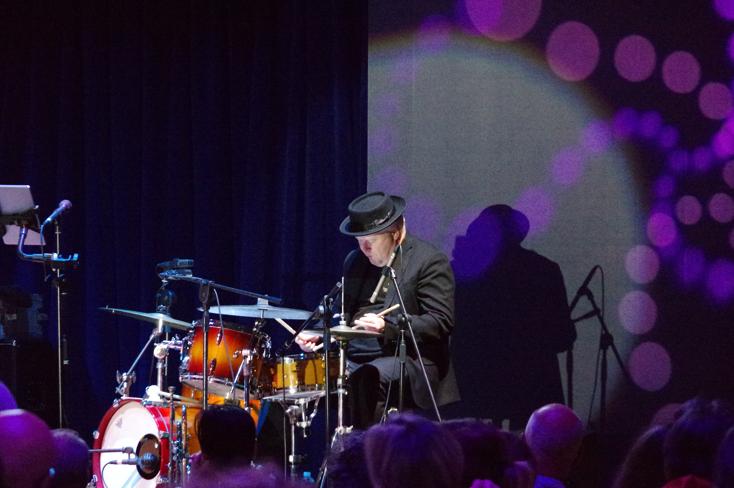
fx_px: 4115
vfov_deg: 6.8
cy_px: 244
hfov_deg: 10.2
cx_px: 367
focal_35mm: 202
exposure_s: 1/160
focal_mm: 135
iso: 12800
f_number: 5.6
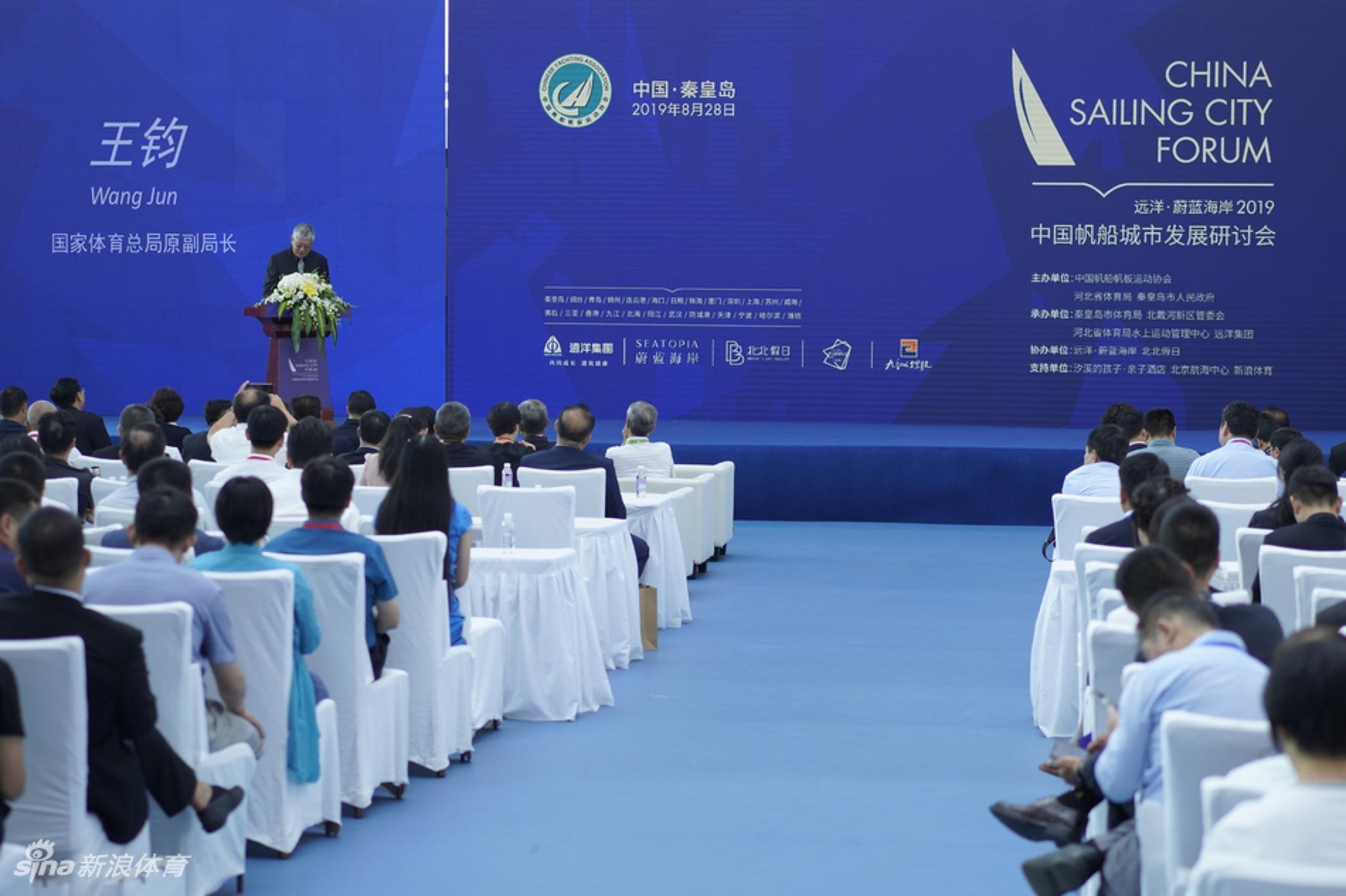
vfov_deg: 16.6
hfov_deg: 24.8
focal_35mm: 82
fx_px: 3065
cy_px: 448
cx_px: 673
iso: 100
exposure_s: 1/320
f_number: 2
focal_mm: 55
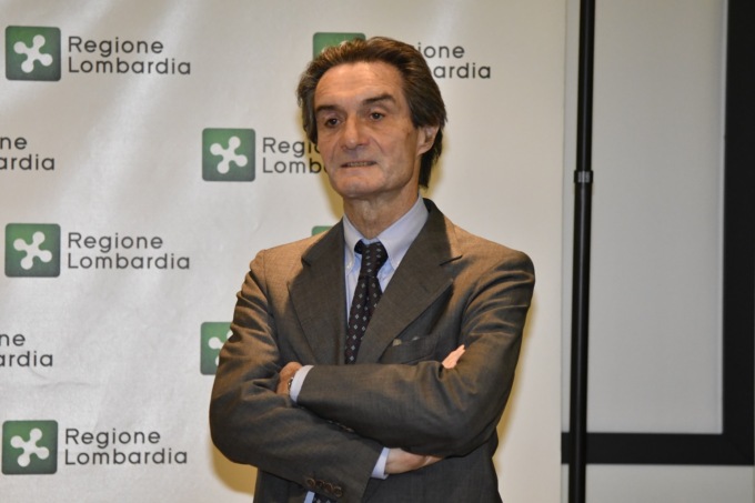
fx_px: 2705
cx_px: 378
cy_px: 252
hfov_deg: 15.9
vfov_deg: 10.6
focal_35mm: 129
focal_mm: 86
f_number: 4
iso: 2500
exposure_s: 1/200
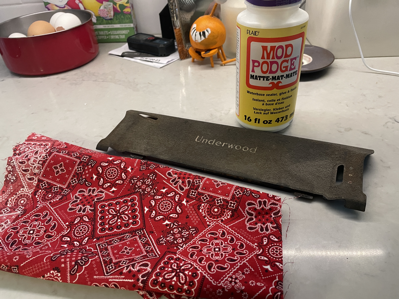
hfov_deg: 67.3
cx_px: 200
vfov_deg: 53.1
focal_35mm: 26
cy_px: 150
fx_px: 300
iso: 320
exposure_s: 1/60
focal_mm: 4.2
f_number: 1.6
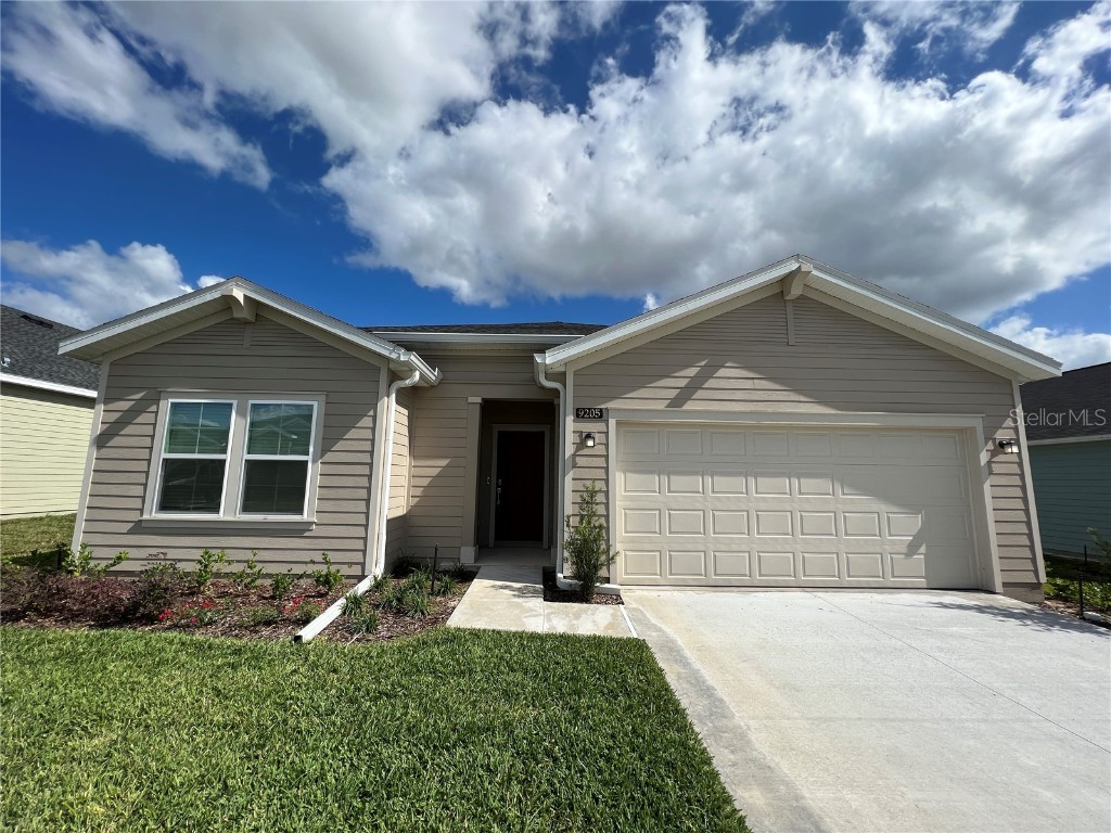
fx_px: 417
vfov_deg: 89.9
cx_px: 556
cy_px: 416
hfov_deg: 106.2
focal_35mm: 13
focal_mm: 1.57
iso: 32
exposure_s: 1/2370
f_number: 1.8
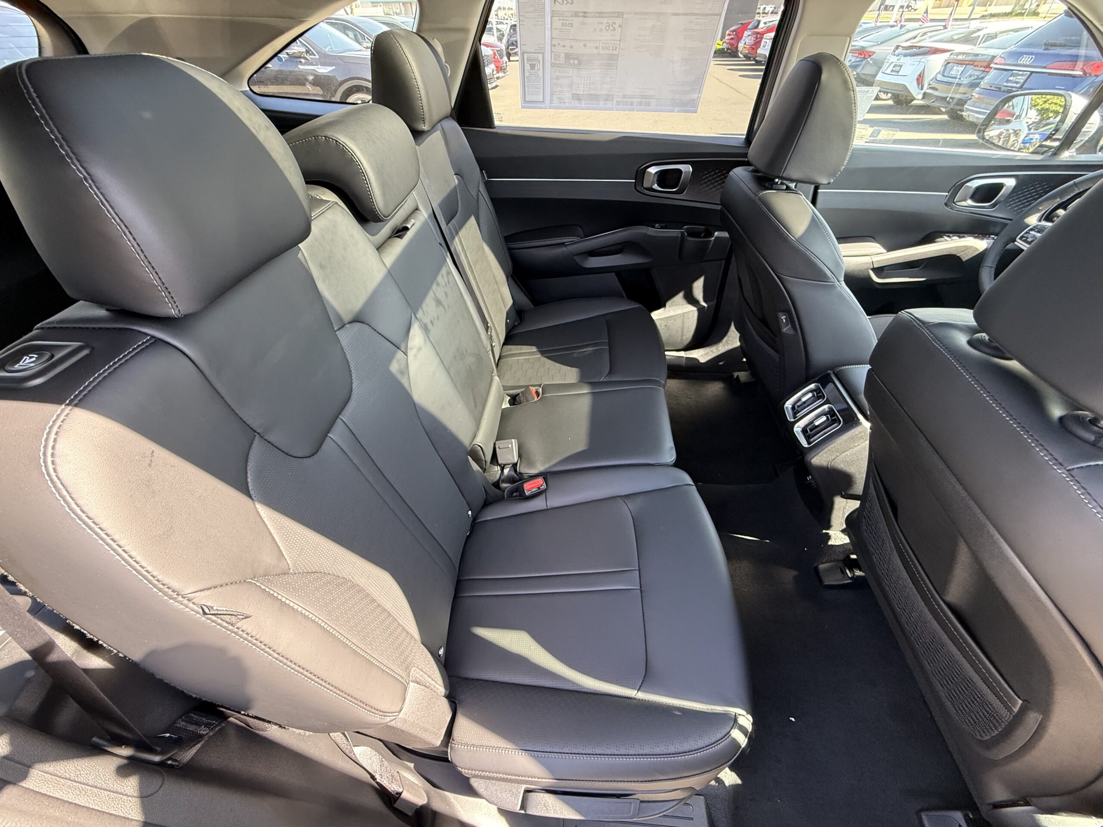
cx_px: 552
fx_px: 446
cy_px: 414
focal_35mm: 14
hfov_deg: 102.1
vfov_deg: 85.7
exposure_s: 1/92
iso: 320
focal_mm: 2.22
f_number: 2.2
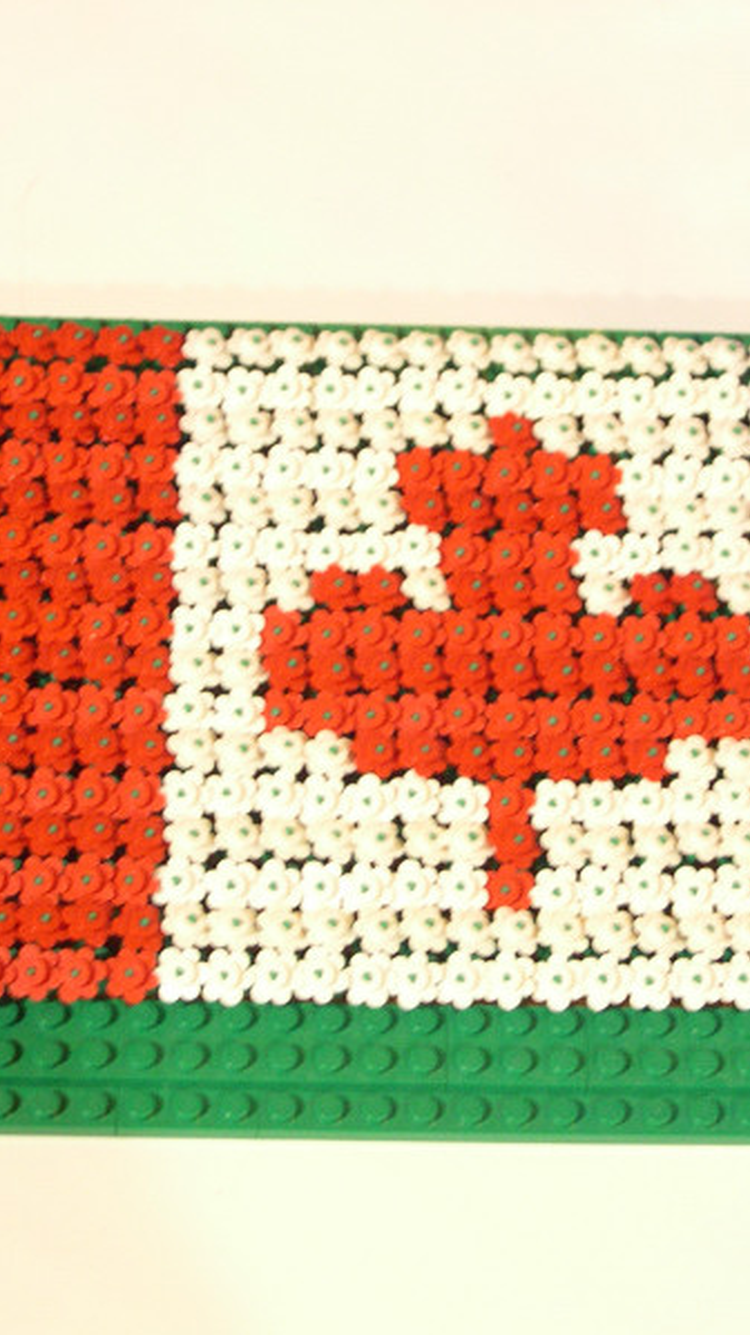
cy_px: 668
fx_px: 3715
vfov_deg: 20.4
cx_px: 482
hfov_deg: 11.5
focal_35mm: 105
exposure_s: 1/9.1
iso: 400
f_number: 3.8
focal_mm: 15.3
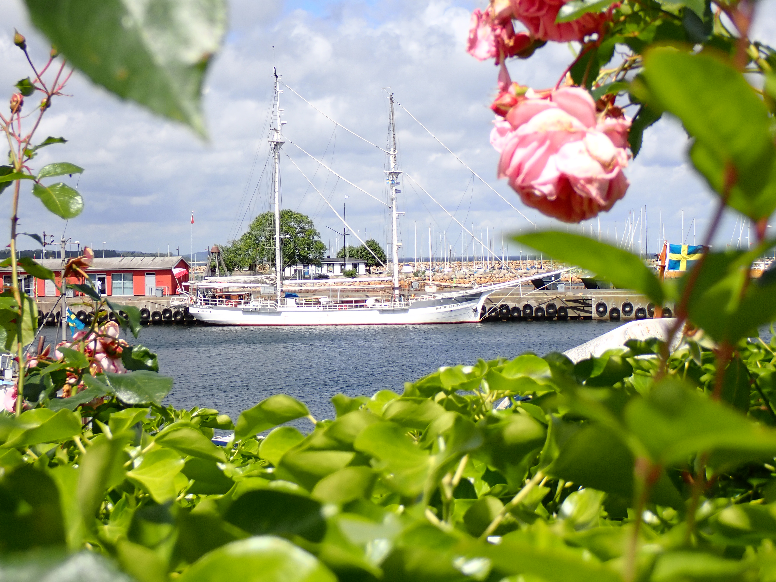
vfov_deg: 25.2
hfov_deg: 33.2
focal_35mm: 58
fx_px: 1300
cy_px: 291
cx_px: 388
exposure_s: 1/500
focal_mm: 10.35
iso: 100
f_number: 5
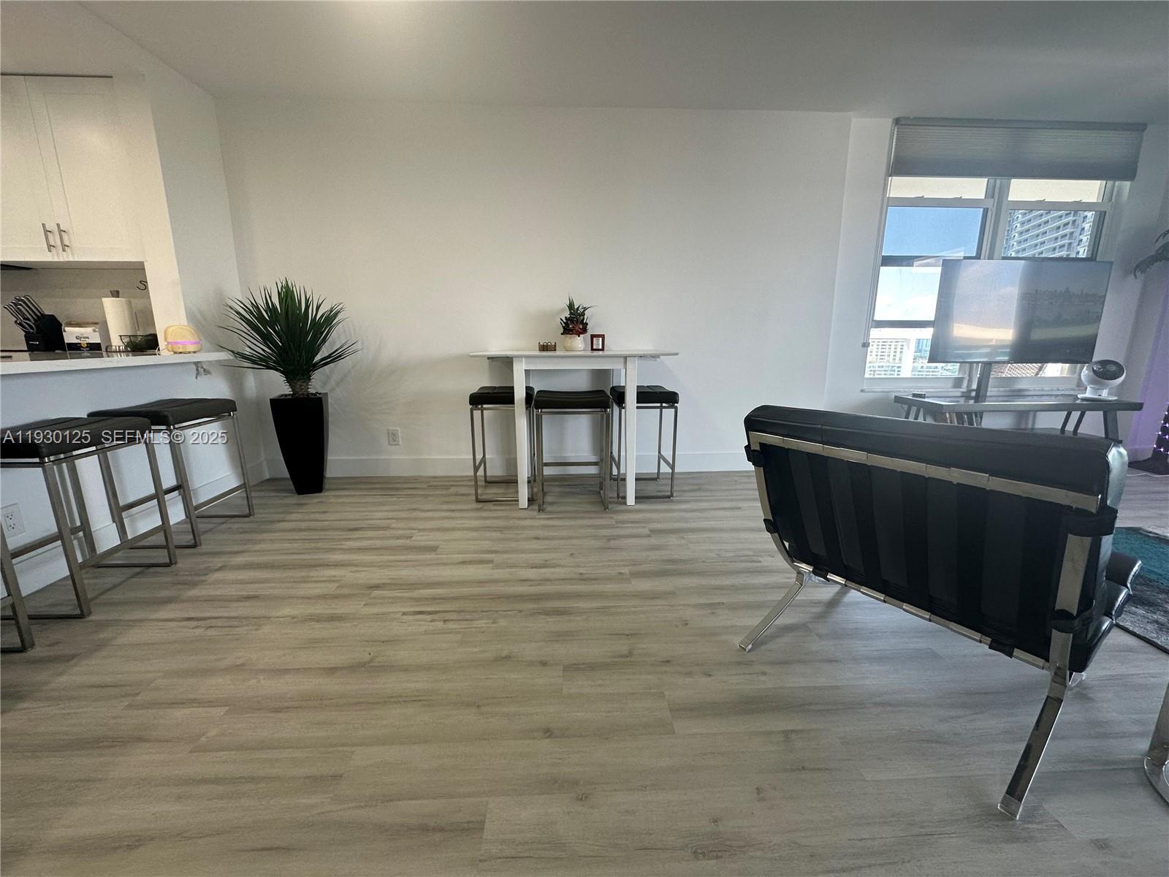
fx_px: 473
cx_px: 584
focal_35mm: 14
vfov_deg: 85.7
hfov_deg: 102.1
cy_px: 438
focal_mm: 2.22
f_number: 2.2
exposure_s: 1/120
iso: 100
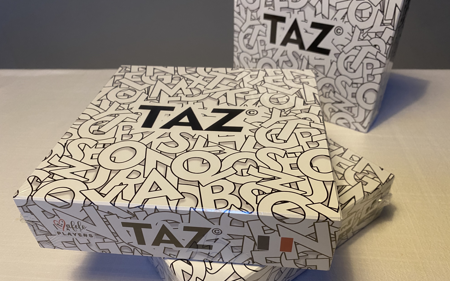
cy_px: 171
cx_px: 227
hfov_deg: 66.5
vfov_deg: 44.3
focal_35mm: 28
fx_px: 343
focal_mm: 4.25
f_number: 1.8
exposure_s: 1/50
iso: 200
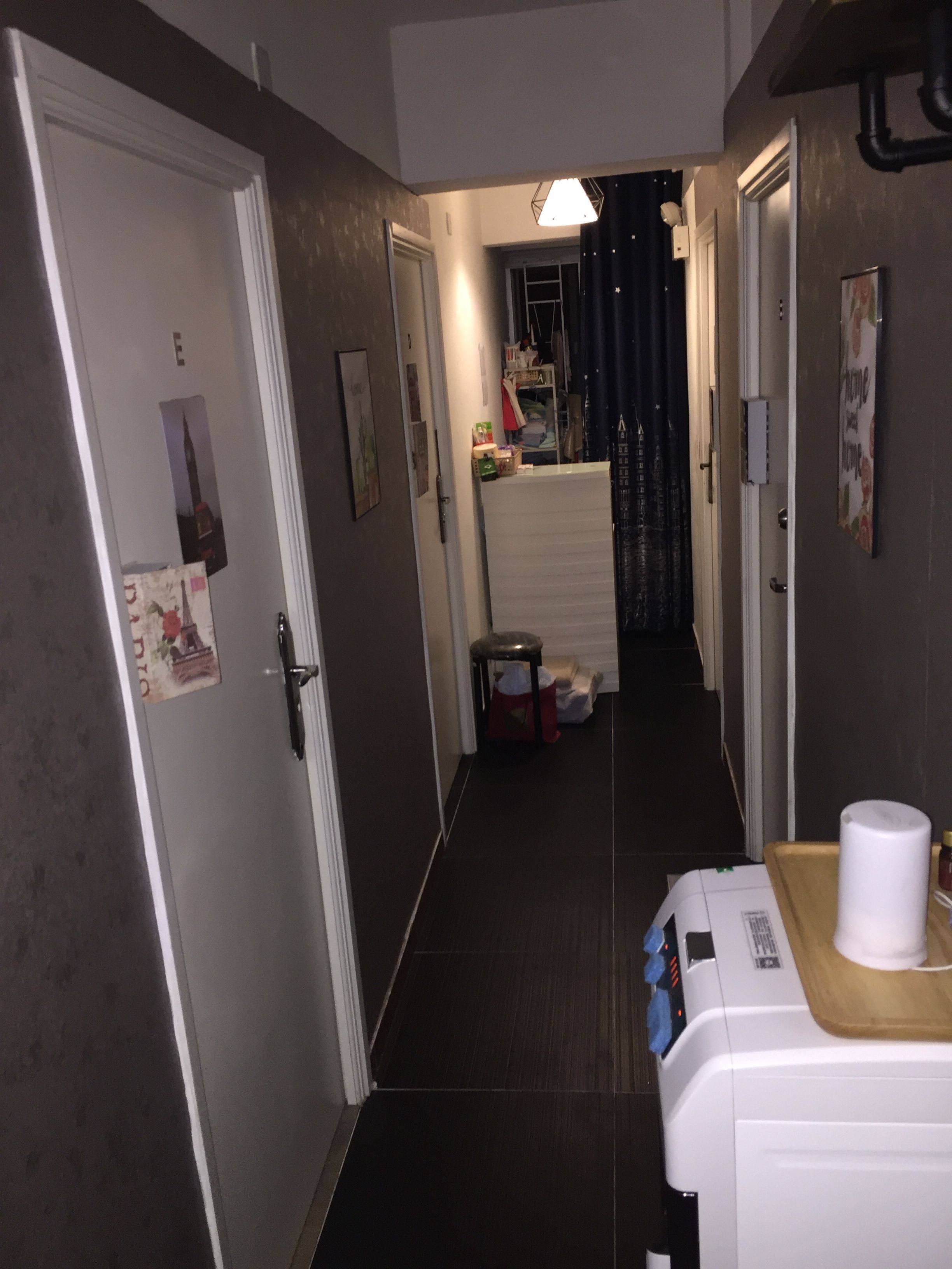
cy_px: 634
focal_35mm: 29
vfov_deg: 61.7
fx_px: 1063
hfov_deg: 48.2
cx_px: 476
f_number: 2.2
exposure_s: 1/17
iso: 125
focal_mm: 4.15
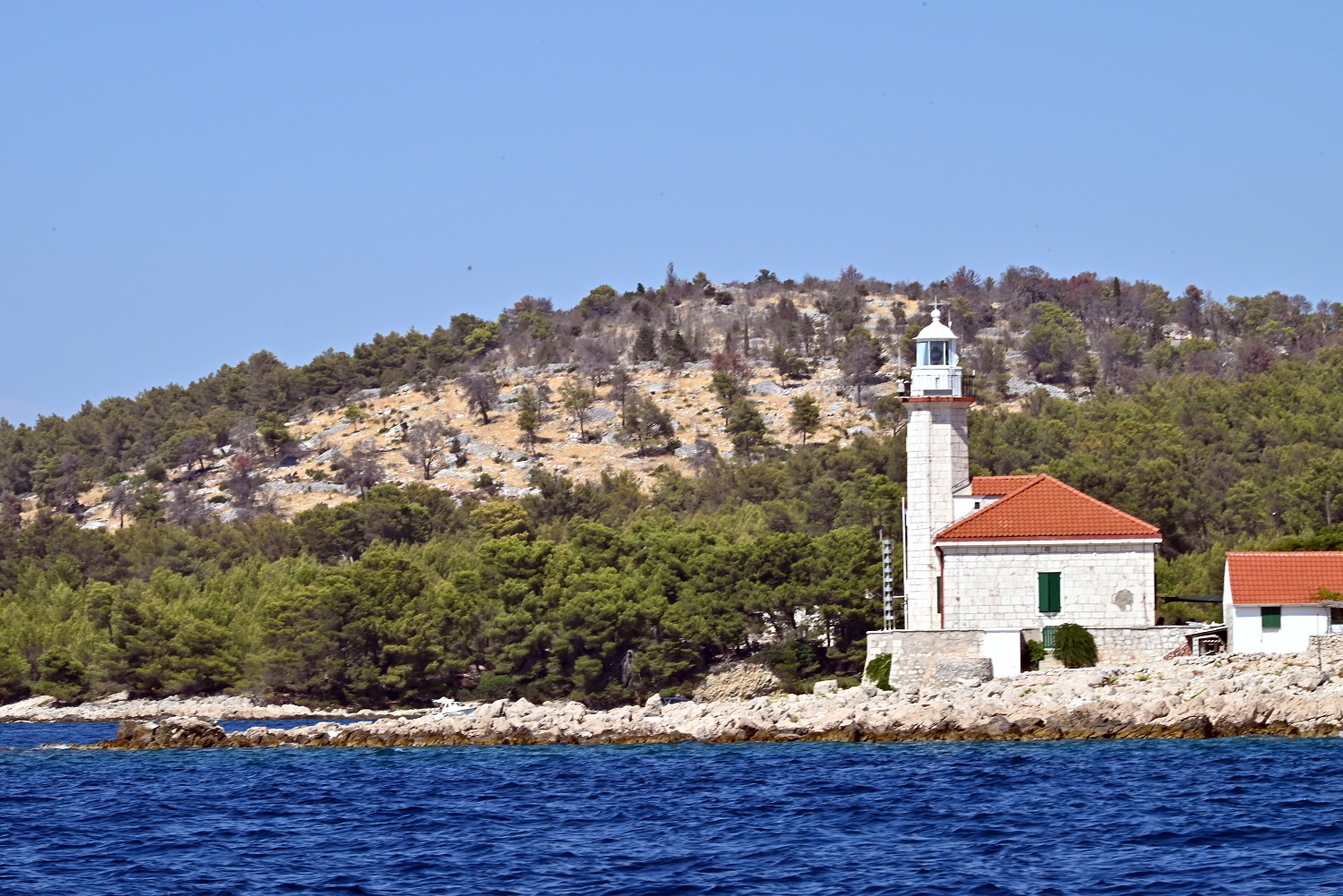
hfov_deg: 10.5
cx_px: 672
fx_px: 7276
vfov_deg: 7.0
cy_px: 448
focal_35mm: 195
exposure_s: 1/200
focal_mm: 195
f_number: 29
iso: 450
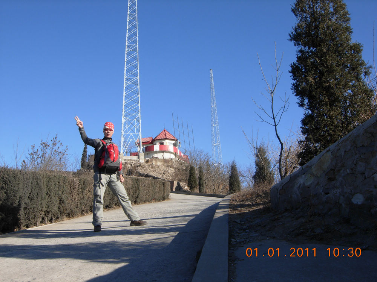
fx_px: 392
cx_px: 188
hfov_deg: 51.4
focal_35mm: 36
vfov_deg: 39.7
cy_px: 141
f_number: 6.1
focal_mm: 7.5
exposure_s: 1/271
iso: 50
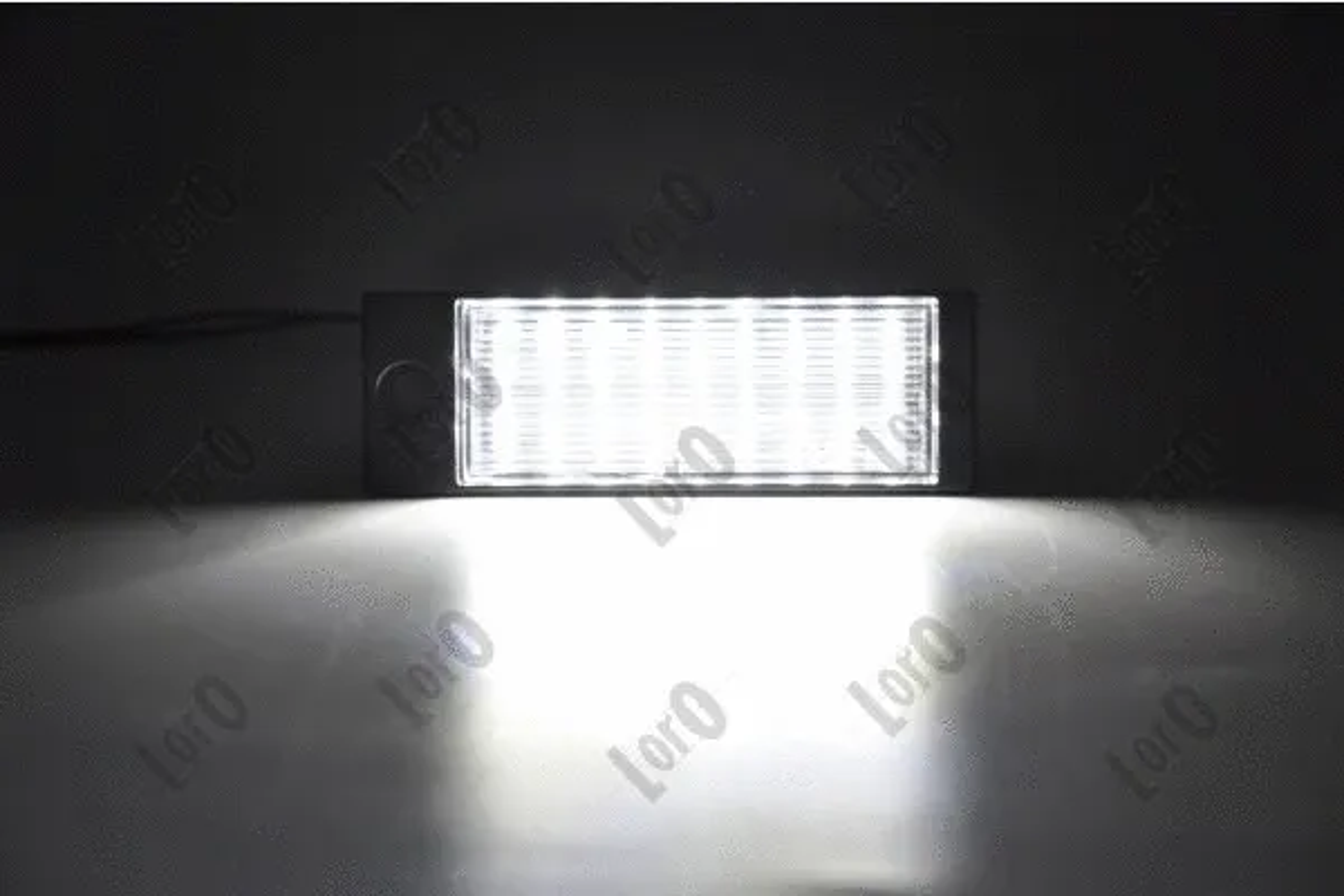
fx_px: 5152
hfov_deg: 14.9
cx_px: 672
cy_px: 448
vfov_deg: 9.9
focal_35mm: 138
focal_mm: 92
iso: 800
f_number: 8
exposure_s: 1/125
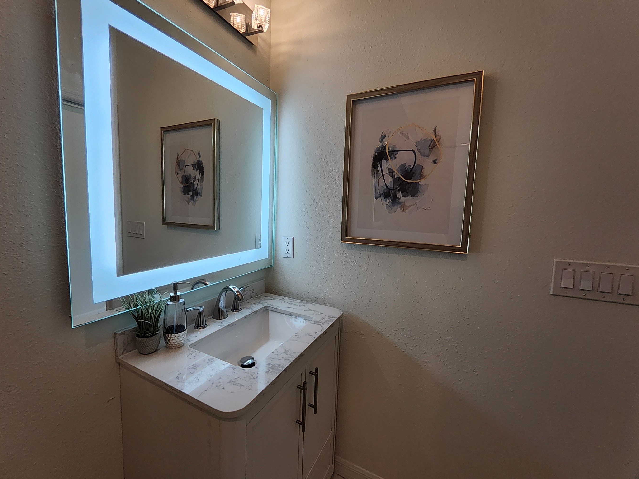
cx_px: 304
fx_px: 258
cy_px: 238
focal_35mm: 14
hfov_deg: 102.0
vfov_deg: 85.7
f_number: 2.2
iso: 50
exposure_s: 1/60
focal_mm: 1.13
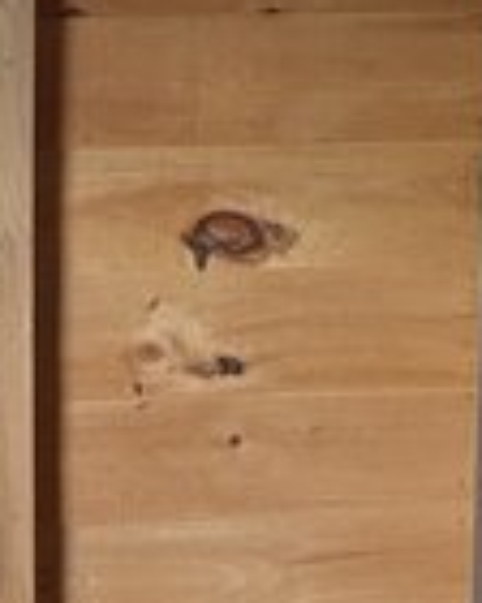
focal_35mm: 116
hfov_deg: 13.1
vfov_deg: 16.5
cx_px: -30
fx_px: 2068
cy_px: 220
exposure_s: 1/60
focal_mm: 5.96
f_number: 1.6
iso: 250
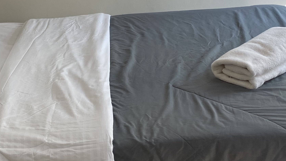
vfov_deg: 17.7
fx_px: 516
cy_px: 52
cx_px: 129
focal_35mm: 68
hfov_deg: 31.0
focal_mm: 4.25
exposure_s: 1/121
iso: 125
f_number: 1.8
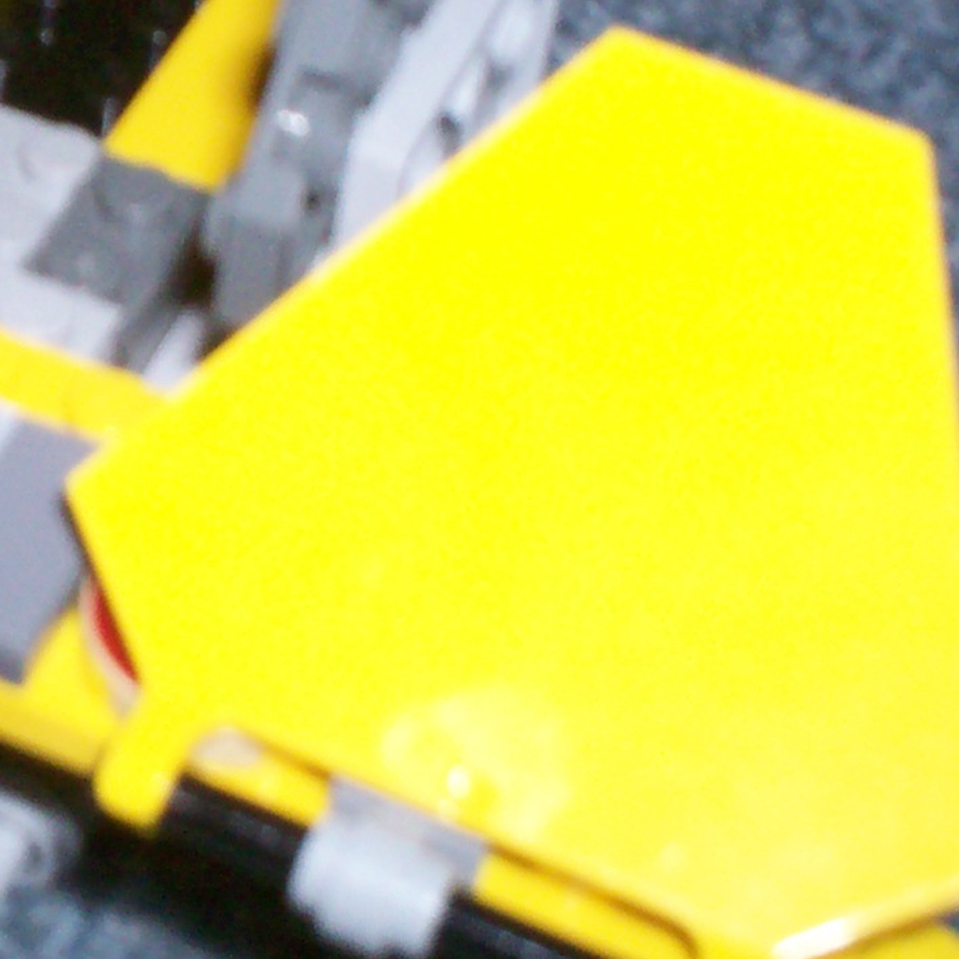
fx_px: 3636
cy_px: 174
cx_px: -92
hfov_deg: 14.7
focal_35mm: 116
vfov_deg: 14.9
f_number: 4.5
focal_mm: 6
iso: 140
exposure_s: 1/60
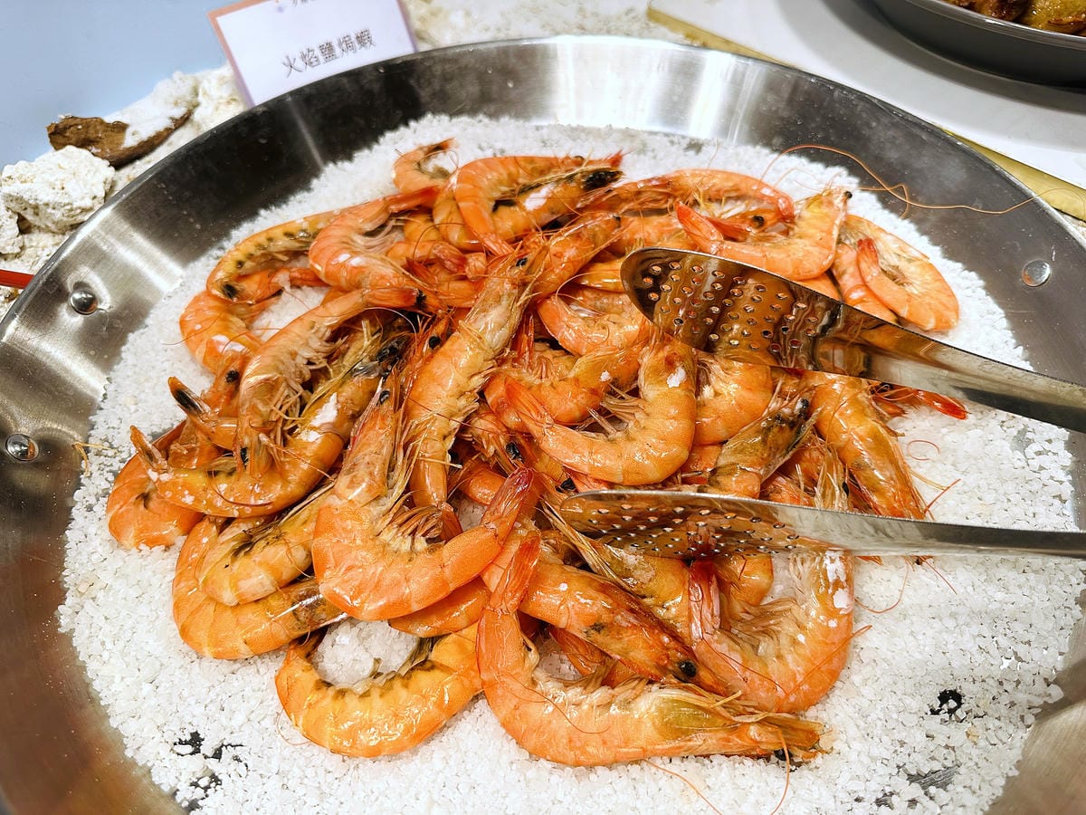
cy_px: 408
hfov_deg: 71.6
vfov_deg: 56.8
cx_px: 543
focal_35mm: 24
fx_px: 753
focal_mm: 6.86
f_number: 1.78
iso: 80
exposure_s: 1/672
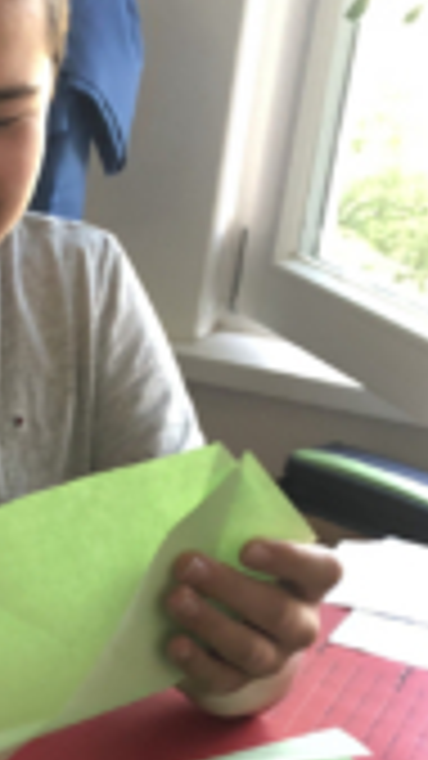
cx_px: -182
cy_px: 612
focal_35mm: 76
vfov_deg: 27.3
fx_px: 1534
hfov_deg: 14.9
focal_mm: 4
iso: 40
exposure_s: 1/30
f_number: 1.8
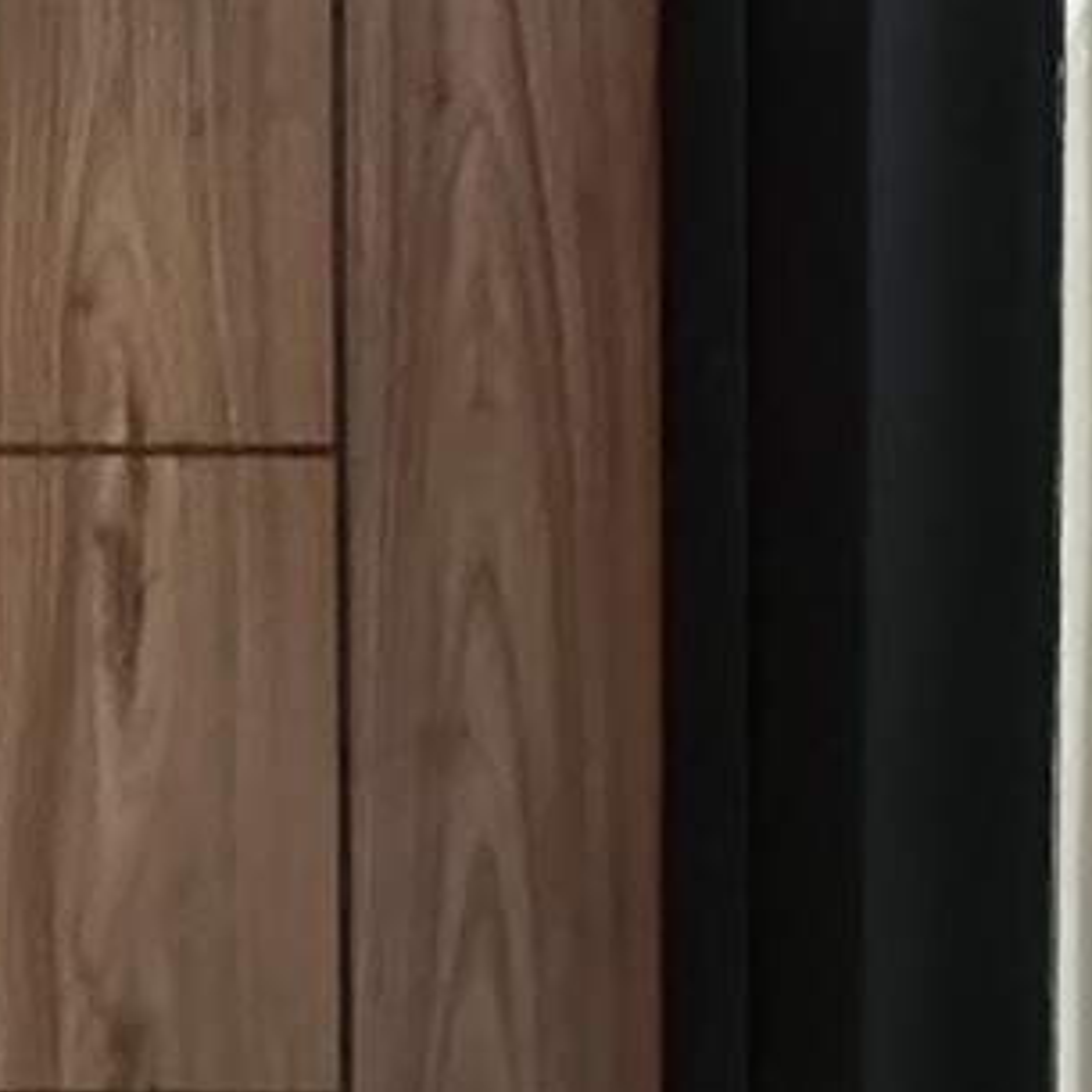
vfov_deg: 18.1
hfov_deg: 19.3
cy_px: -637
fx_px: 2962
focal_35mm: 83
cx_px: -337
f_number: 2.2
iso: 1600
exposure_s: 1/38
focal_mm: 2.22
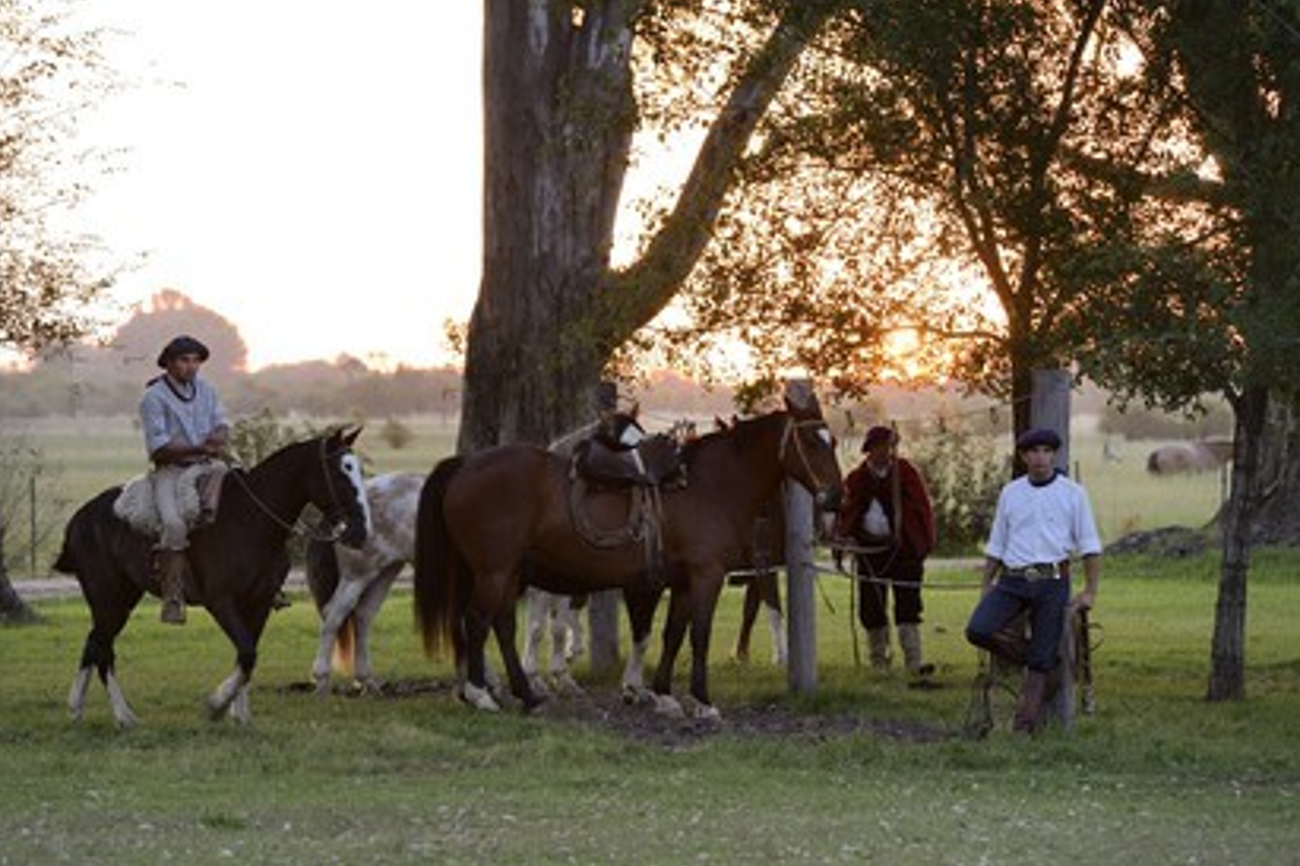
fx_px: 6824
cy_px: 436
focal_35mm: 189
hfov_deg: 10.9
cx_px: 655
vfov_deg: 7.3
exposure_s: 1/100
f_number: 6.3
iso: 800
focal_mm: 185
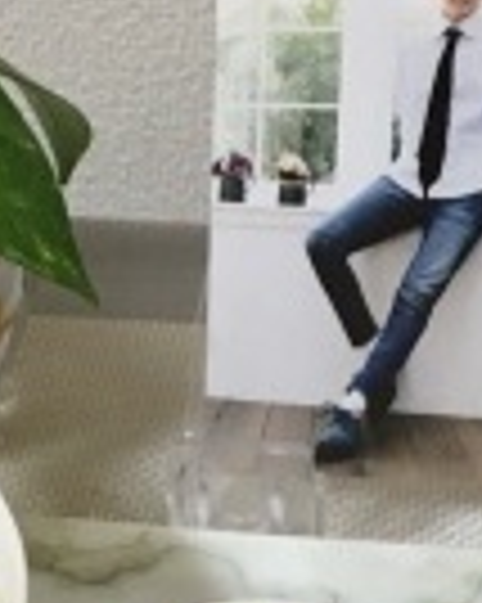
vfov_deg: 14.7
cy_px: 724
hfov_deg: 12.1
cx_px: 248
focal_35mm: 127
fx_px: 2267
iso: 160
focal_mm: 4.15
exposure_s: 1/30
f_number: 2.2
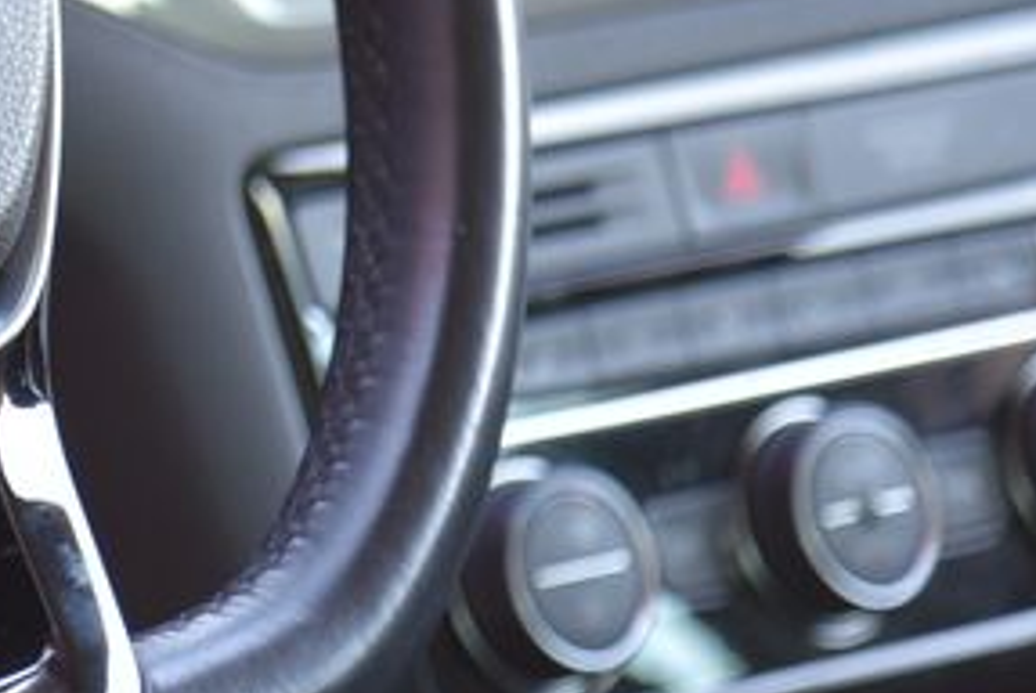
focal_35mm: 375
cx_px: -628
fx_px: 10802
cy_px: -137
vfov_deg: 3.7
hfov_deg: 5.4
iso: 500
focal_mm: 105
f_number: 4
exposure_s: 1/60
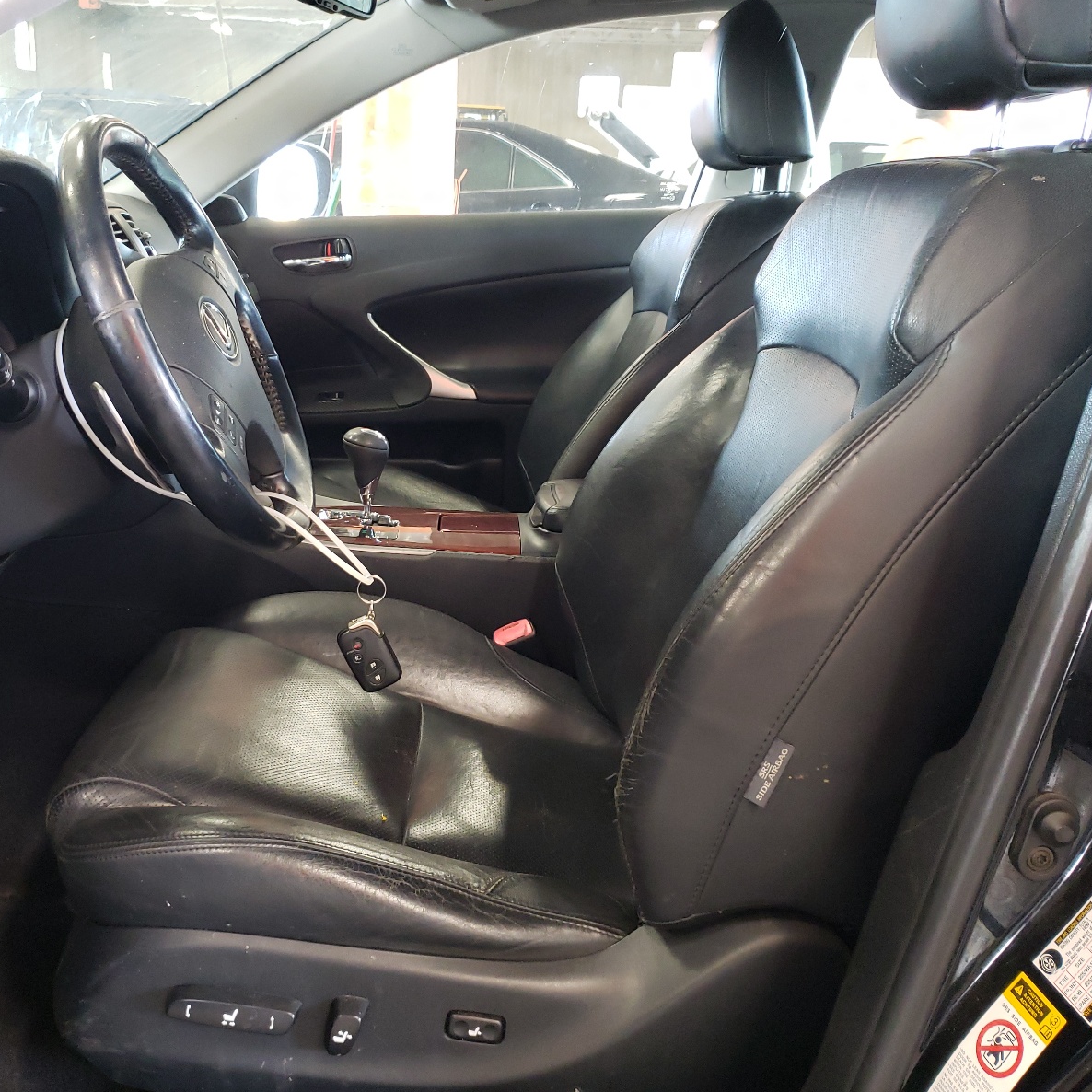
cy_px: 541
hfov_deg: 52.2
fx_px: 1106
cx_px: 435
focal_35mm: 31
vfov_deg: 52.5
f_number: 1.5
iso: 272
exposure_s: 1/30
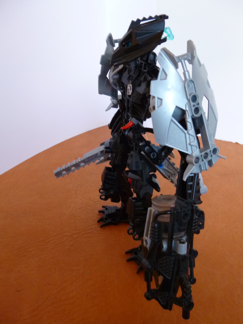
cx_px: 122
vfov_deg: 69.4
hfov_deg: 54.9
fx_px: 234
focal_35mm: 25
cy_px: 162
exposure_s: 1/8
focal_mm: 4.5
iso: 400
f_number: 3.1
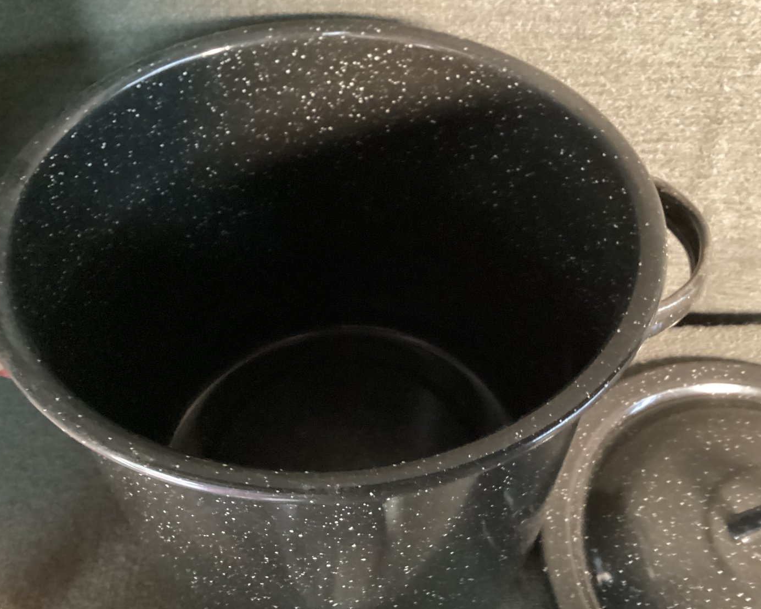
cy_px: 307
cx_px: 398
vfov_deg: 44.6
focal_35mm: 33
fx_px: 743
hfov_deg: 54.2
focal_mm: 3.3
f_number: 2.4
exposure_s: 1/15
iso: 800
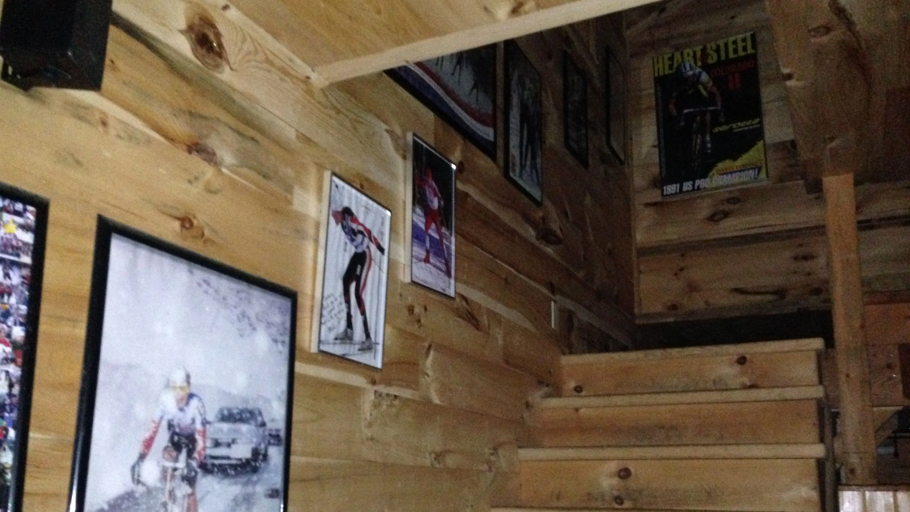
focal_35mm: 36
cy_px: 338
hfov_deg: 55.3
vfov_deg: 32.6
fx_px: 869
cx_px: 455
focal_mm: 4.12
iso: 800
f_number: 2.4
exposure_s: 1/16
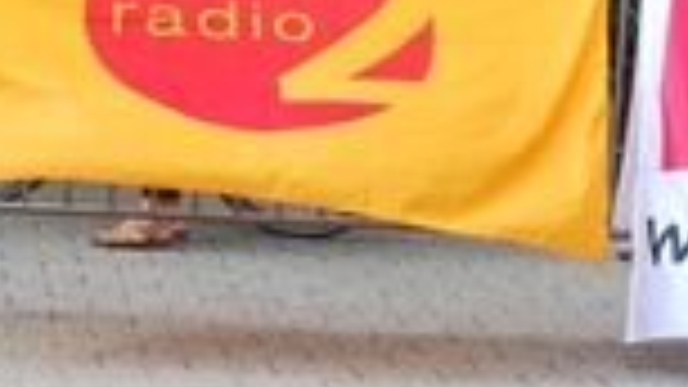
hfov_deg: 10.8
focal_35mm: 198
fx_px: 3611
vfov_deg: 6.0
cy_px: -346
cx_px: 598
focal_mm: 32
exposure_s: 1/125
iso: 110
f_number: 5.6
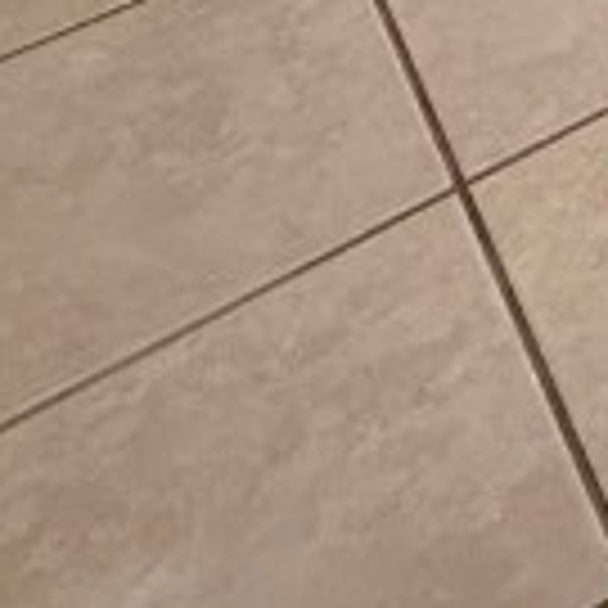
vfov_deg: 12.2
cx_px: 1752
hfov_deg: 11.7
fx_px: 1868
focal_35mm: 94
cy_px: -1063
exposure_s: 1/99
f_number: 2.2
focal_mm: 2.22
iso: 125
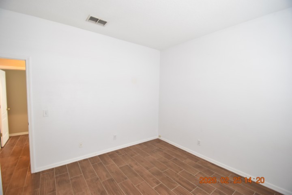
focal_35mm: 15
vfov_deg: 77.3
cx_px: 146
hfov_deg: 100.4
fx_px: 122
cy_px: 98
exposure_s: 1/30
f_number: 3.5
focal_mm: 10
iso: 800
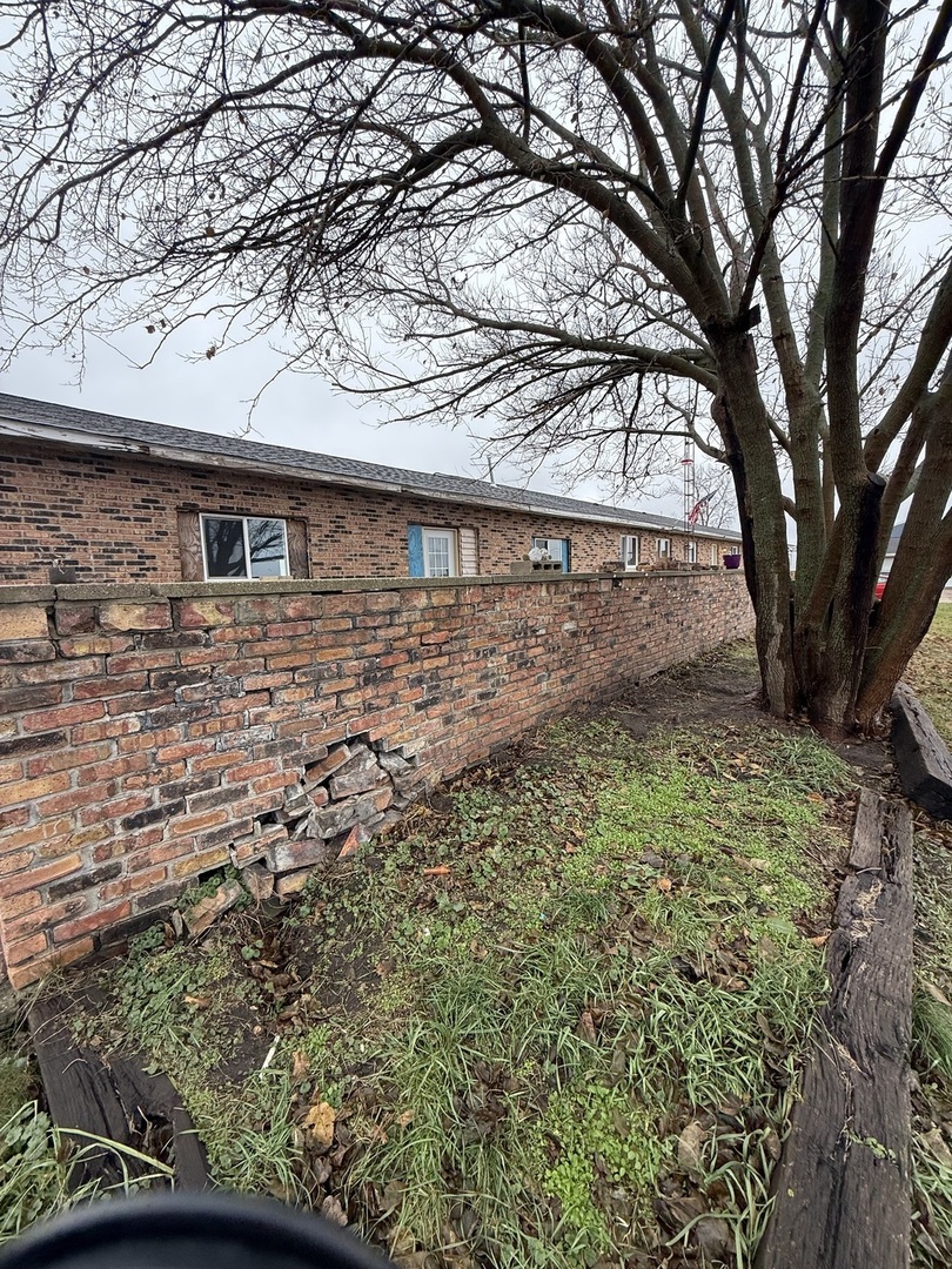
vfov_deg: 102.1
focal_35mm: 14
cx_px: 476
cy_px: 634
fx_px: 513
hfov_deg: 85.7
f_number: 2.2
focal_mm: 2.22
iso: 50
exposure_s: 1/168
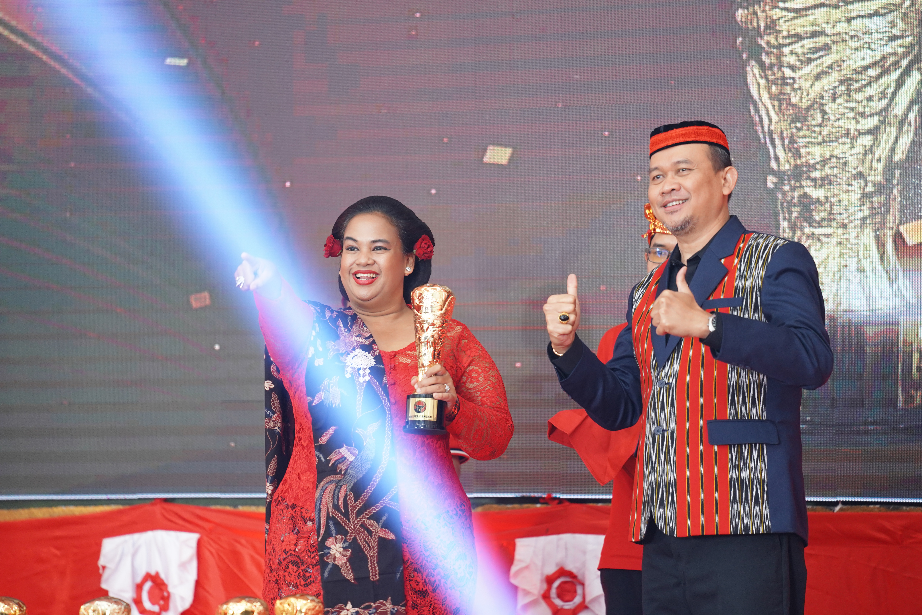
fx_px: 5122
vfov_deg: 6.9
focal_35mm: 200
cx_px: 461
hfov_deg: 10.3
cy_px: 308
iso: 1250
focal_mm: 200
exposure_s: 1/80
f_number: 2.8
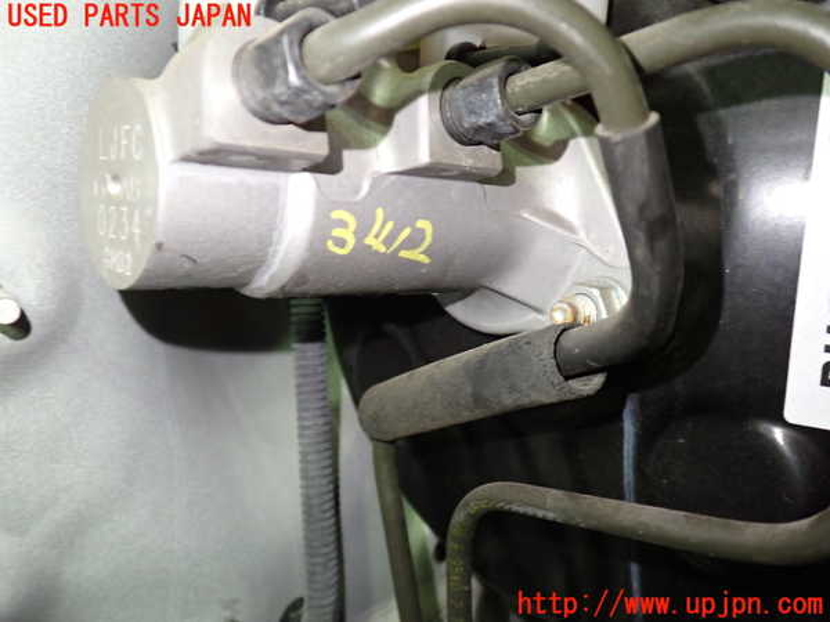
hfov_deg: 60.0
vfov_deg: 46.8
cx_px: 415
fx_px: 719
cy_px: 311
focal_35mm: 30
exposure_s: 1/30
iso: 400
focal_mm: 5.4
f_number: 2.3
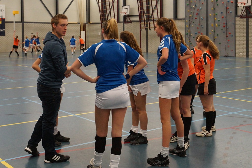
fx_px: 252
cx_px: 126
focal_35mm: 36
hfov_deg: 53.1
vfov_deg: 36.9
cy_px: 84
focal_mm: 24
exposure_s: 1/160
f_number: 3.5
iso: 1000
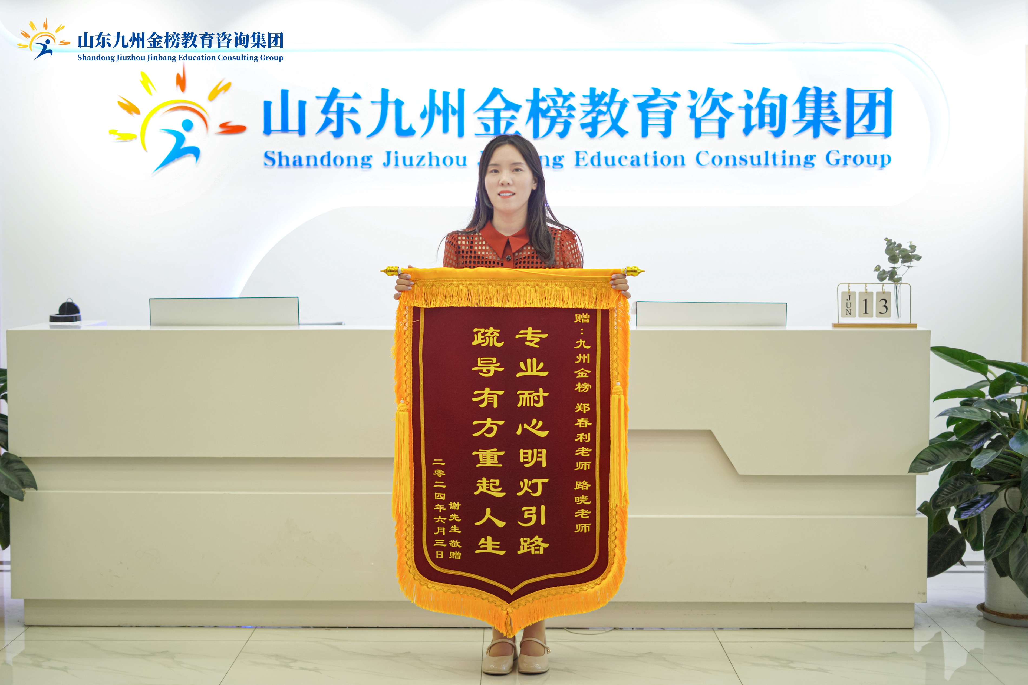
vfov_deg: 27.0
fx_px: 1428
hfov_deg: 39.6
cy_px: 342
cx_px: 514
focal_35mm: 50
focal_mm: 50
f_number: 1.8
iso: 200
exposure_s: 1/160
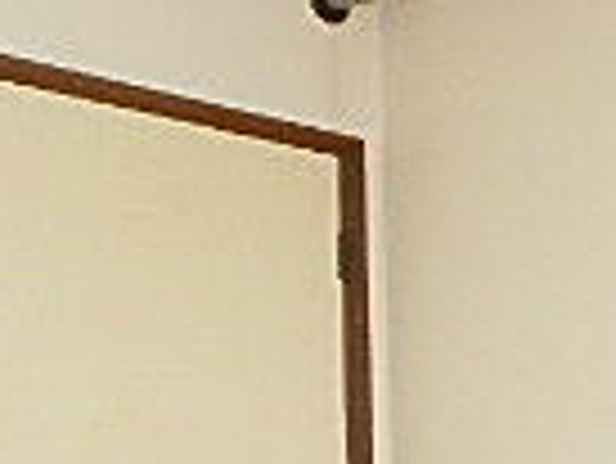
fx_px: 1745
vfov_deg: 14.2
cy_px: 685
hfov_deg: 15.5
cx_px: 1272
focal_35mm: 98
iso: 400
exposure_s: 1/30
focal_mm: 3.7
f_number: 3.5
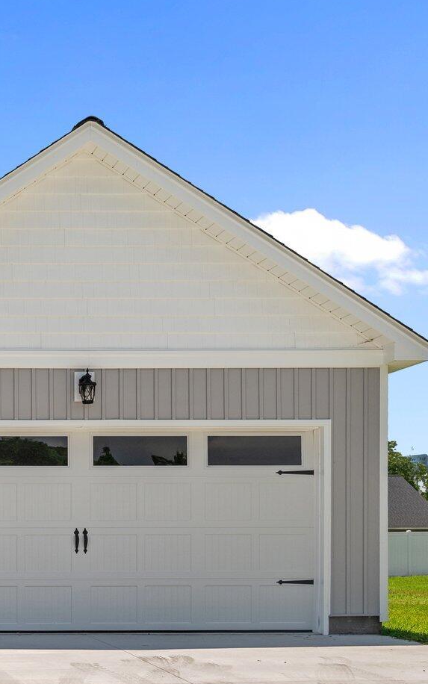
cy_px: 415
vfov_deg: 31.0
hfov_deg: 17.7
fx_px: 1231
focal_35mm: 66
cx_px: -217
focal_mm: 29
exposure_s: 1/800
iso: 250
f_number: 8
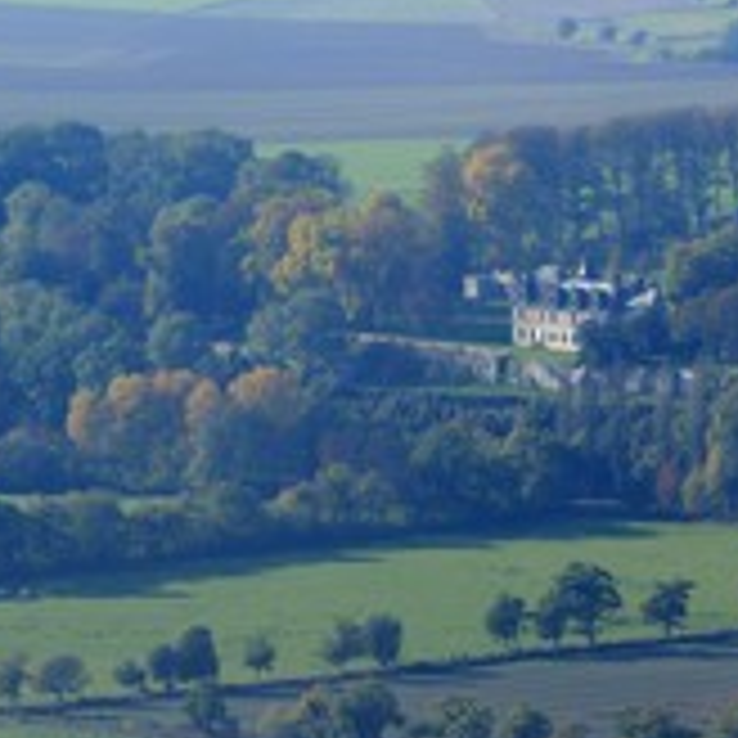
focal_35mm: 435
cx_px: 738
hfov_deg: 4.0
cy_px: 576
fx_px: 10492
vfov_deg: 4.0
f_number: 9
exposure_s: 1/800
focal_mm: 200
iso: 400
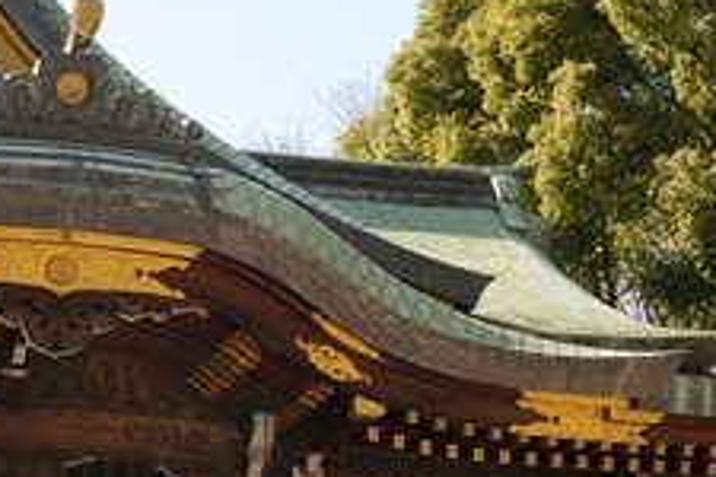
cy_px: 256
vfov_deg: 13.7
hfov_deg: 20.2
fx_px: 1989
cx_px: 162
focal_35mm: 100
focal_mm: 50
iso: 500
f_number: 8
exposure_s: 1/400
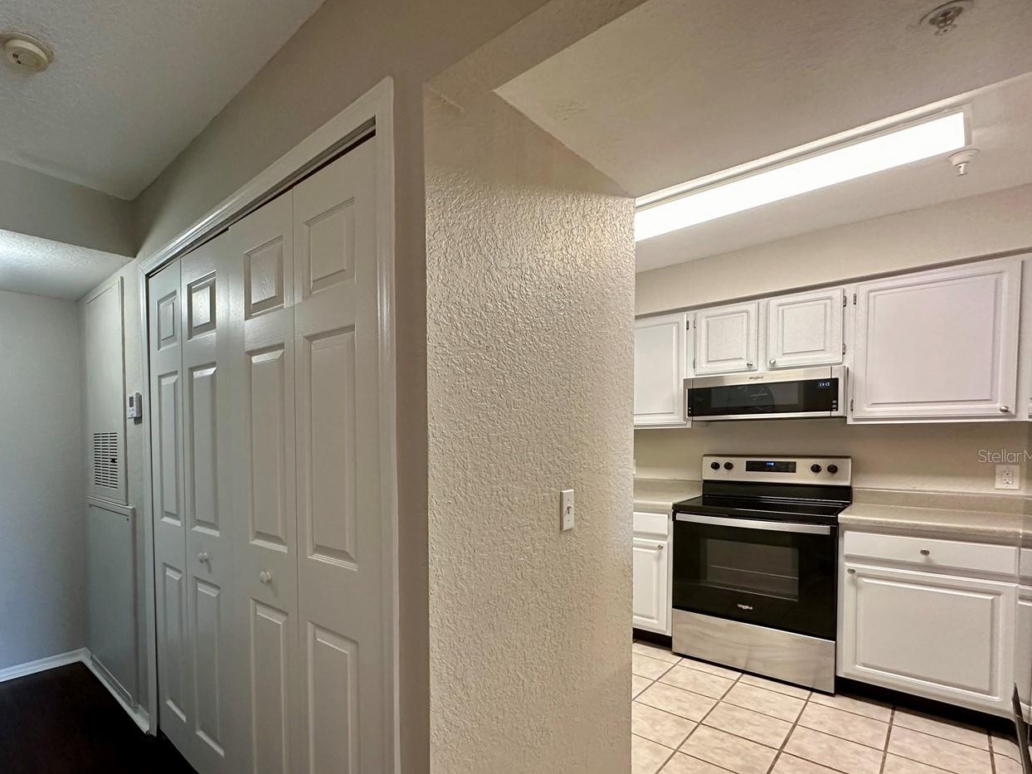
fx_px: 537
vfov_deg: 71.0
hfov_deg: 86.2
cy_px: 455
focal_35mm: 18
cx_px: 392
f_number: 2.2
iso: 320
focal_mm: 2.22
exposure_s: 1/120
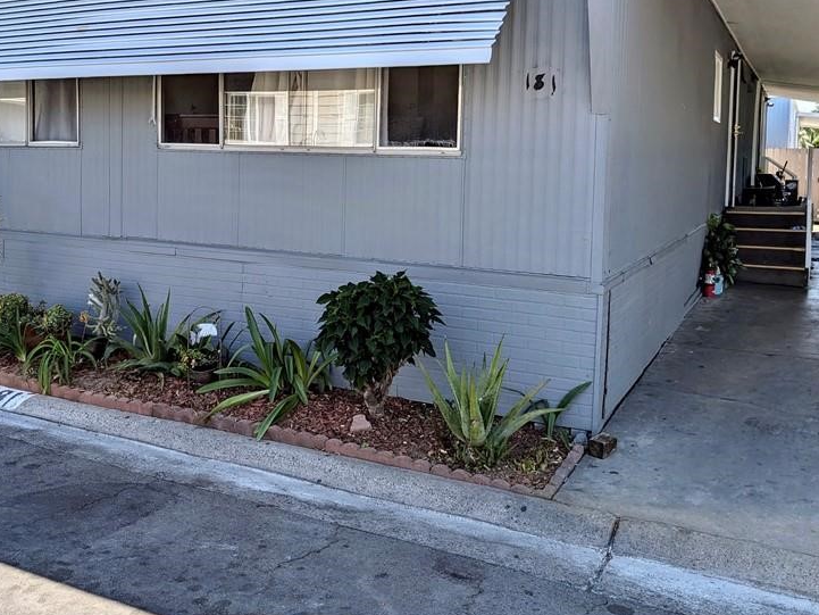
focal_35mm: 34
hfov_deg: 53.7
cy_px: 213
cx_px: 337
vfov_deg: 41.3
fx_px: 805
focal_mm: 6.9
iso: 21
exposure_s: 1/752
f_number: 1.68
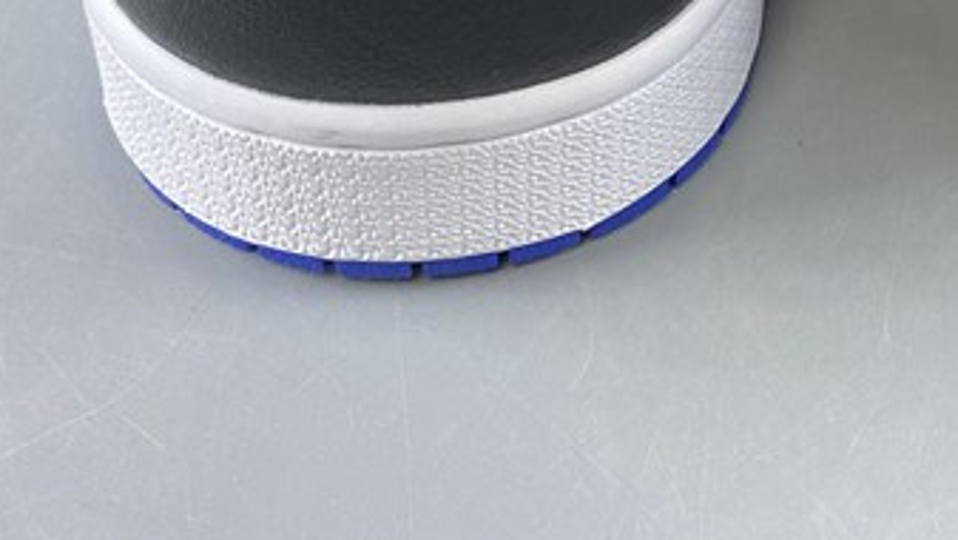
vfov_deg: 12.8
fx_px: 2135
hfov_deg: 23.5
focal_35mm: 84
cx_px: 1086
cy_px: -489
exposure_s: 1/100
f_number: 1.8
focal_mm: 4.25
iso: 100
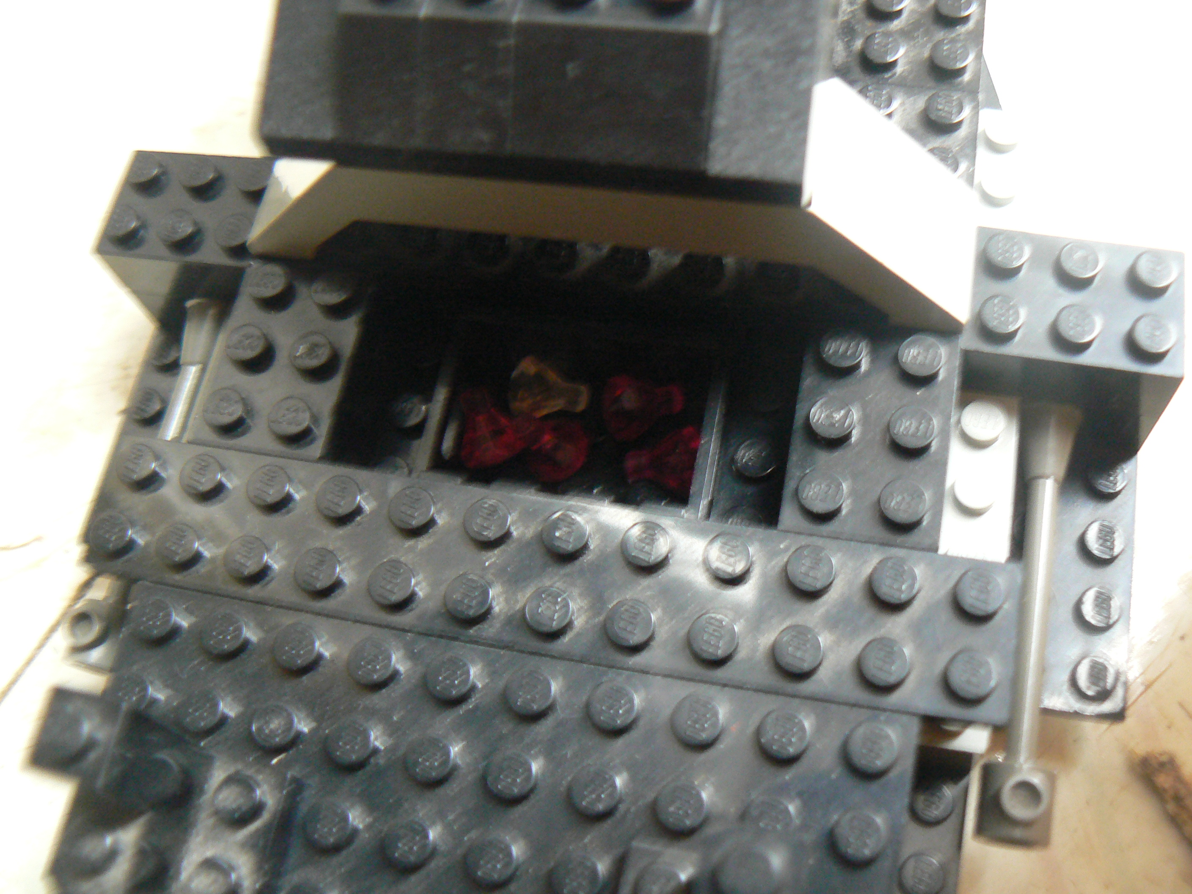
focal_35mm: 36
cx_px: 596
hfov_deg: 51.4
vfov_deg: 39.7
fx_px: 1240
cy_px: 447
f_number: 2.8
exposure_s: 1/6
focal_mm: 6
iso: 200
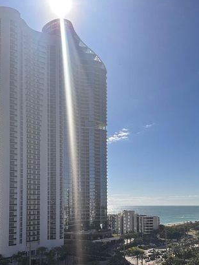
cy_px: 186
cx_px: 88
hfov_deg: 36.8
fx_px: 299
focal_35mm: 39
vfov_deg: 46.7
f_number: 1.78
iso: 80
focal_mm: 6.86
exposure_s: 1/13699
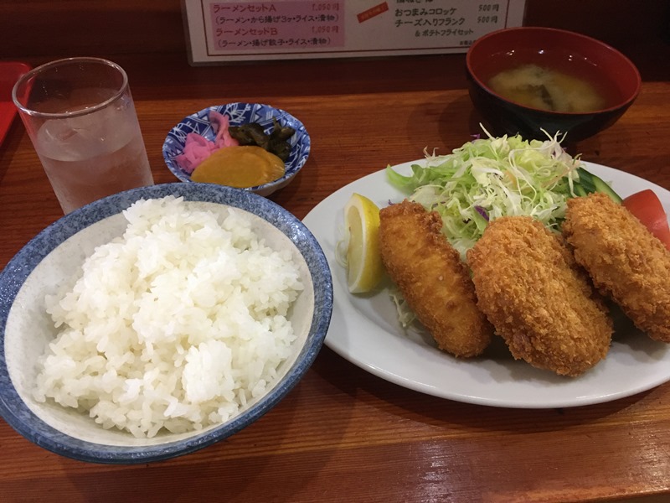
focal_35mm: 29
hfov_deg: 61.7
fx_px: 561
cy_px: 252
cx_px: 335
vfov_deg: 48.2
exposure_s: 1/24
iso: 200
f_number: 2.2
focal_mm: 4.15
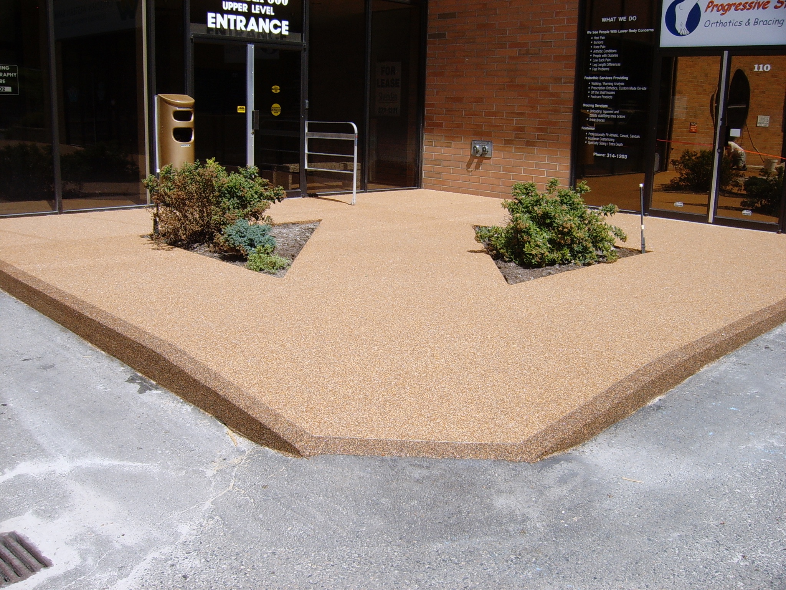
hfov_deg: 52.6
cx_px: 393
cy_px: 295
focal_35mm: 35
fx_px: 795
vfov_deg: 40.7
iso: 50
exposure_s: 1/500
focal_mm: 5.8
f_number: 5.8
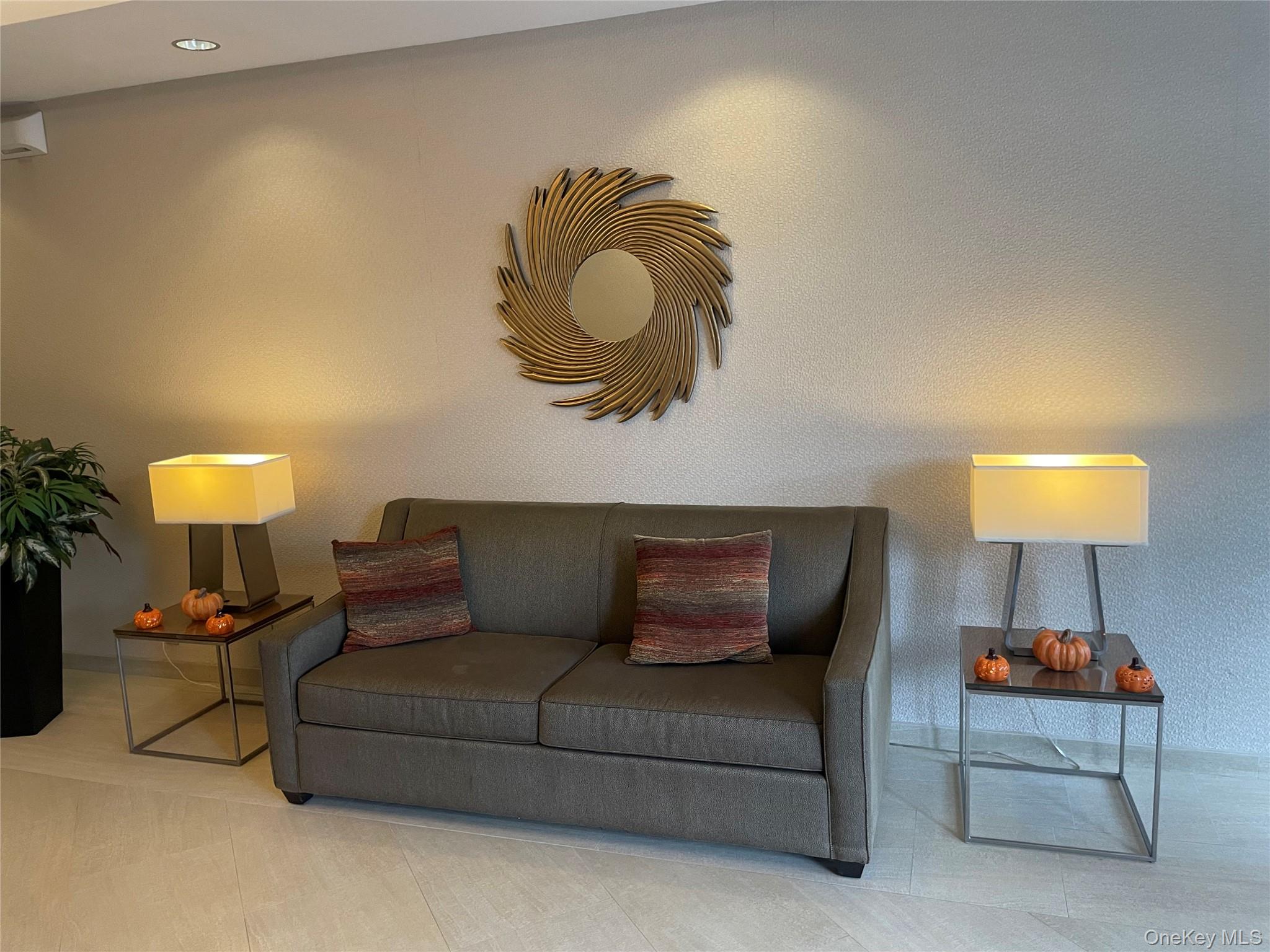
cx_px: 635
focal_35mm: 26
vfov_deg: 53.1
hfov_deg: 67.3
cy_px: 476
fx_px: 954
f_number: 1.6
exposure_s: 1/60
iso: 125
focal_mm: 4.2
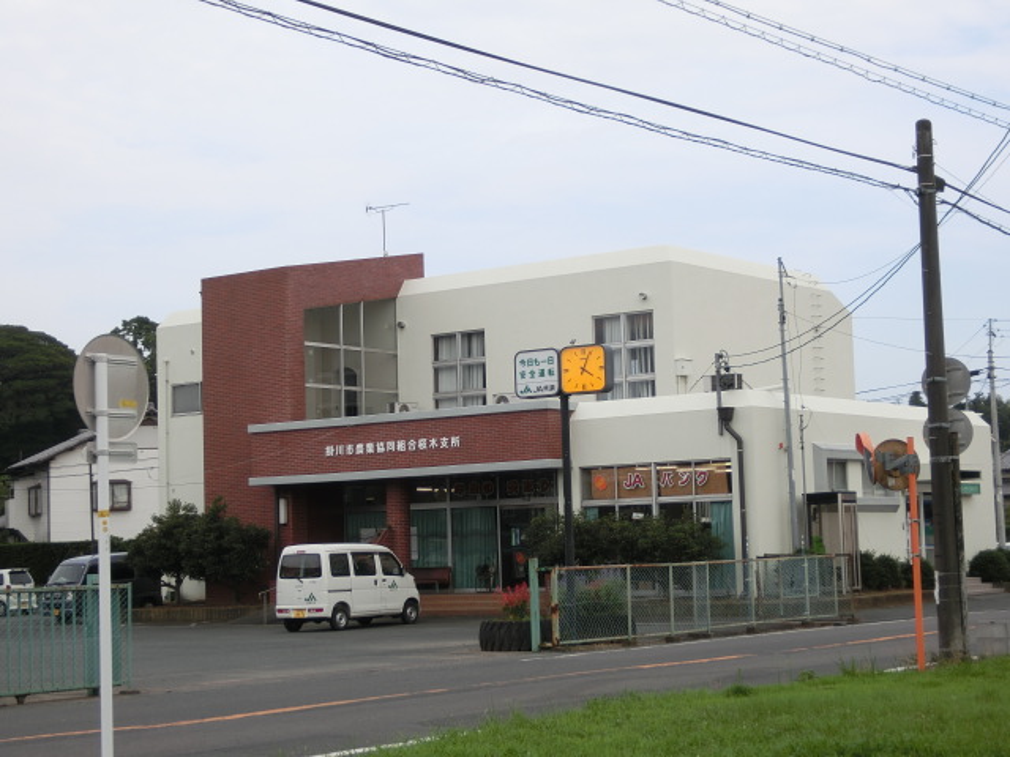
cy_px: 378
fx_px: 1838
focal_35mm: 63
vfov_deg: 23.3
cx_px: 505
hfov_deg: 30.7
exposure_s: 1/400
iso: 80
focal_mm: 11.17
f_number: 4.6
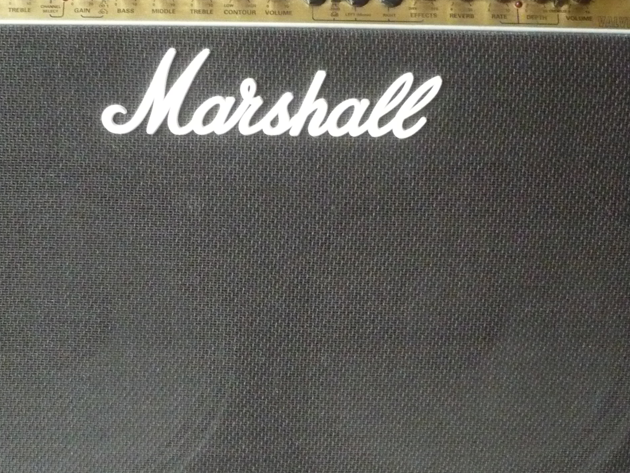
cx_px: 253
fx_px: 1038
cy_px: 223
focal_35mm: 57
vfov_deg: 25.7
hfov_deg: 33.7
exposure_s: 1/30
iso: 1250
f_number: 2.8
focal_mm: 5.8
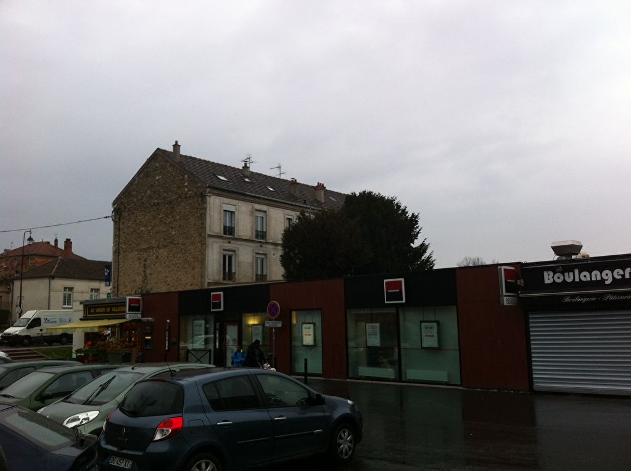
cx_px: 316
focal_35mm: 35
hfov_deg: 52.7
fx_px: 637
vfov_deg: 40.6
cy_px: 236
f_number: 2.8
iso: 80
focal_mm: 3.85
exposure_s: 1/200
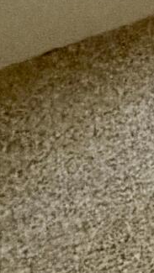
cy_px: -598
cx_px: 1018
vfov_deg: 10.1
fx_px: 1023
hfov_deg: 4.7
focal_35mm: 141
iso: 320
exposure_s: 1/120
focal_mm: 2.22
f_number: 2.2
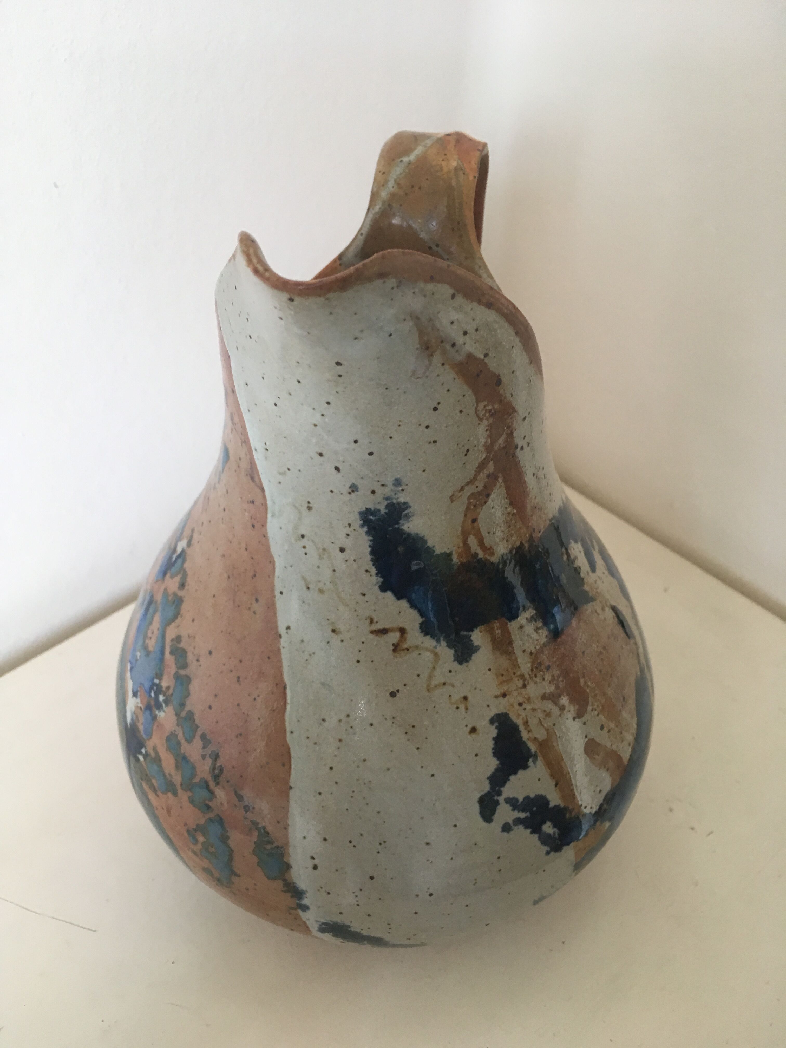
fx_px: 878
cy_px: 524
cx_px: 393
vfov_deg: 61.7
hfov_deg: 48.2
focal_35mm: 29
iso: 50
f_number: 2.2
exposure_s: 1/33
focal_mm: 4.15
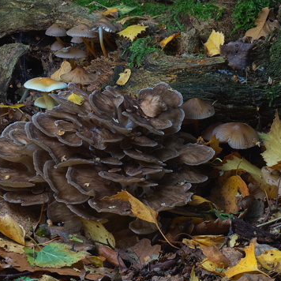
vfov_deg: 12.2
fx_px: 1313
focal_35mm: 143
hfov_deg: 12.2
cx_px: 114
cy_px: 141
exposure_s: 1/20
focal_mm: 60
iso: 200
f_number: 5.6
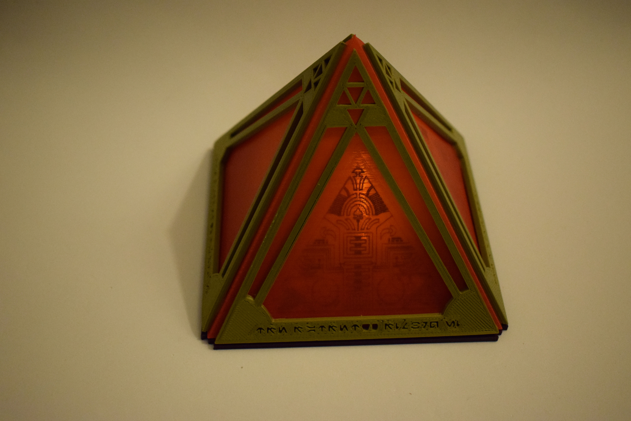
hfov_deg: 41.1
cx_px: 316
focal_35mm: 48
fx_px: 841
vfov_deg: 28.1
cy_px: 210
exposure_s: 1/60
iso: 4500
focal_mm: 32
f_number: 4.5
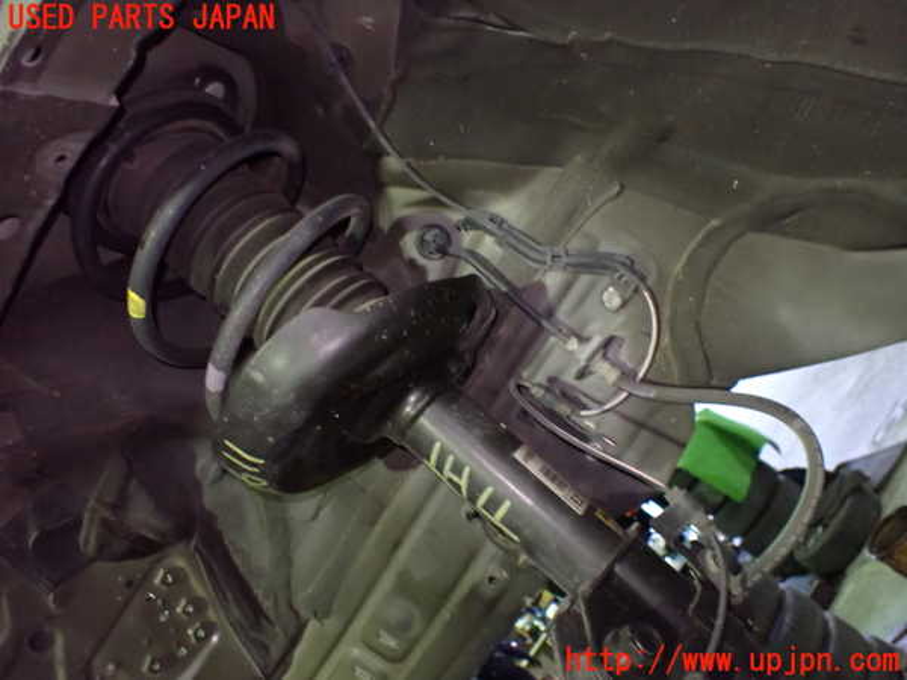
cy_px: 340
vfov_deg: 46.8
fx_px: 786
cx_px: 454
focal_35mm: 30
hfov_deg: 60.0
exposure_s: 1/30
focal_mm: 5.4
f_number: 2.3
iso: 1250
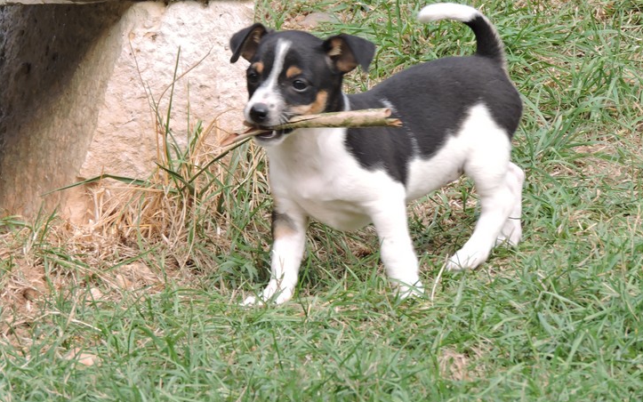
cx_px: 298
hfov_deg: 4.0
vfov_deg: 2.5
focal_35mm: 528
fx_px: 9253
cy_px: 162
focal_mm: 80.6
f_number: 5.6
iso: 220
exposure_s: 1/250
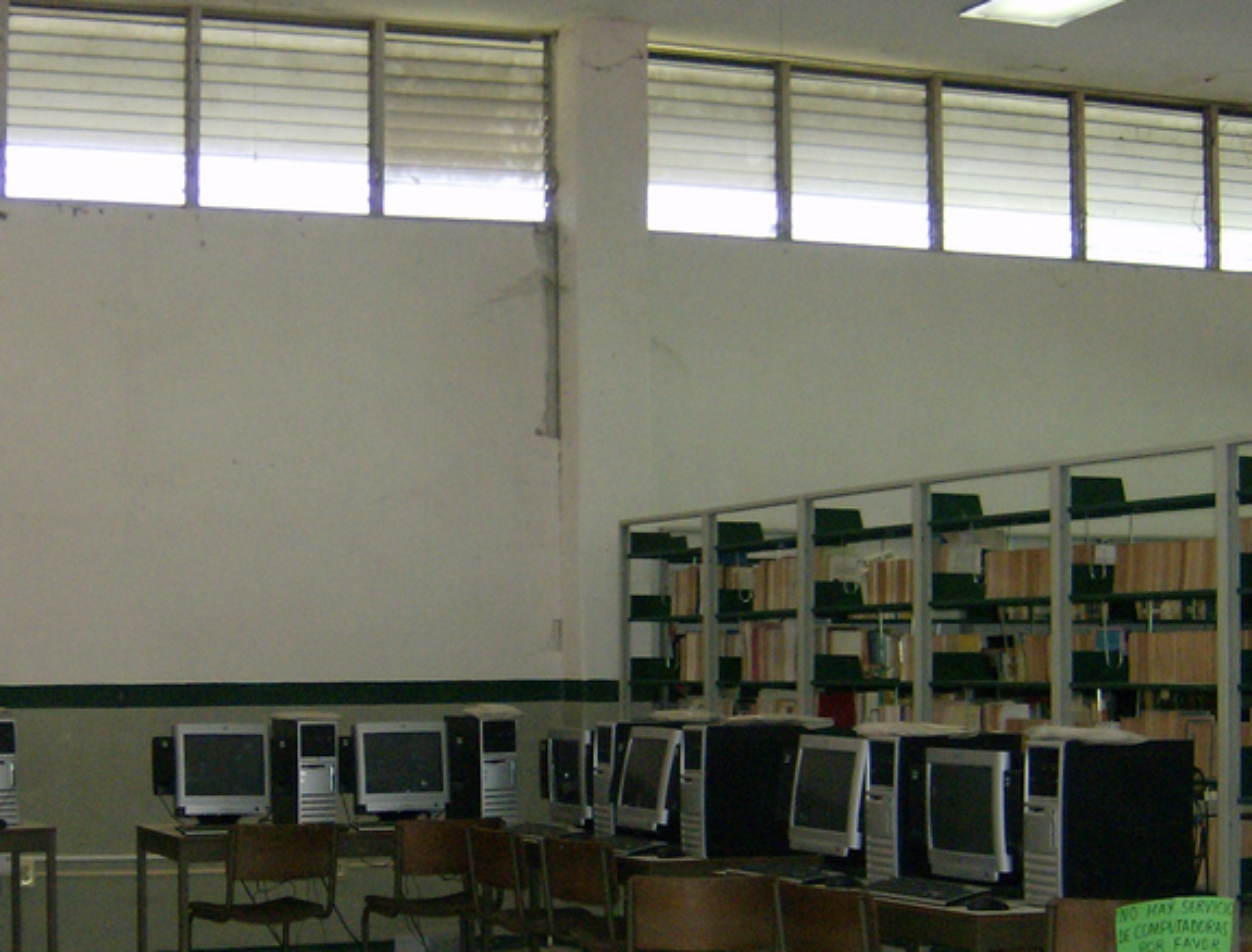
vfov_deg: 23.0
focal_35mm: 64
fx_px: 2326
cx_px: 328
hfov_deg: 29.7
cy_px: 678
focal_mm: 6
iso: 200
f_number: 2.8
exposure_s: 1/60
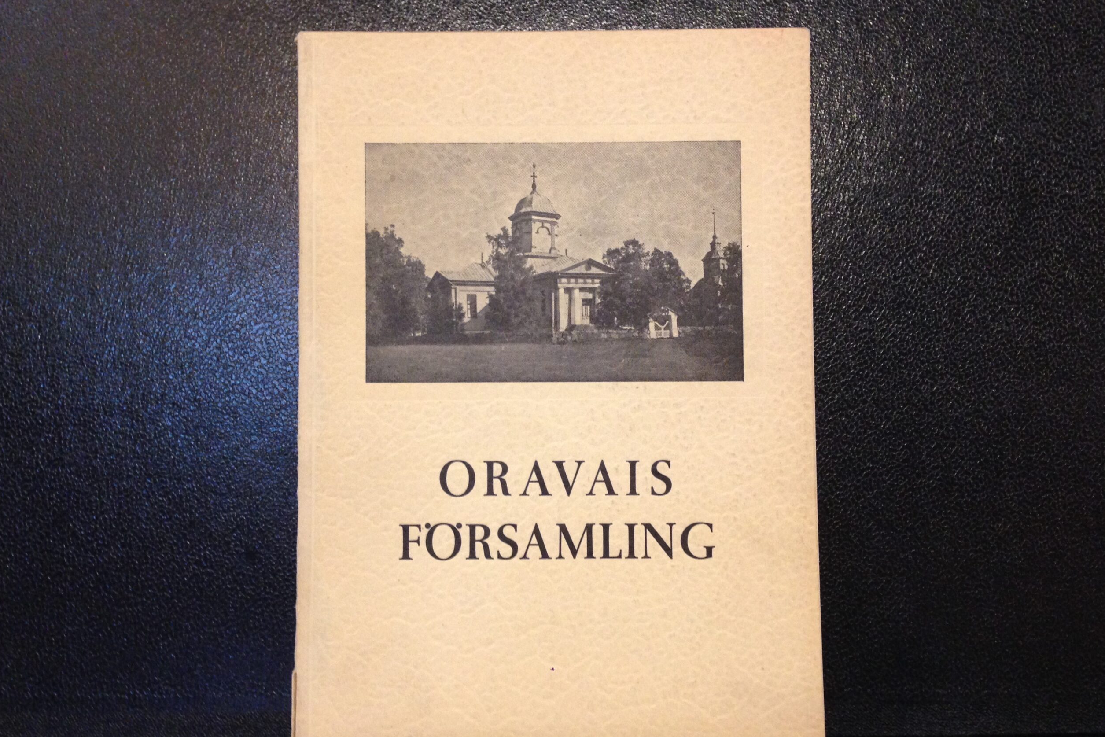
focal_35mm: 35
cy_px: 387
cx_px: 553
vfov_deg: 37.9
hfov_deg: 54.4
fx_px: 1074
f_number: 2.4
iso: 200
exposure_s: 1/20
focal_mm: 4.12
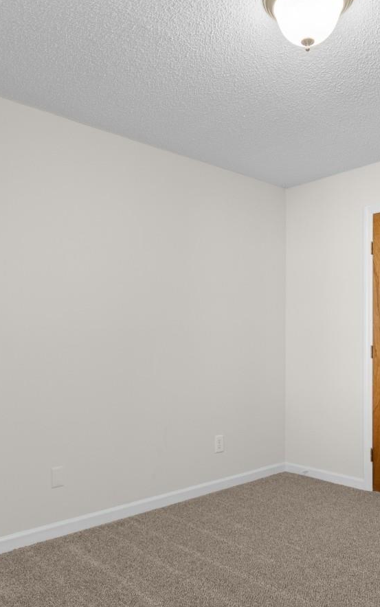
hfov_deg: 44.2
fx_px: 464
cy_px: 339
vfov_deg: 66.2
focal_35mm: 28
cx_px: 240
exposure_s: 1.3
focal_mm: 10
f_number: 4.5
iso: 100
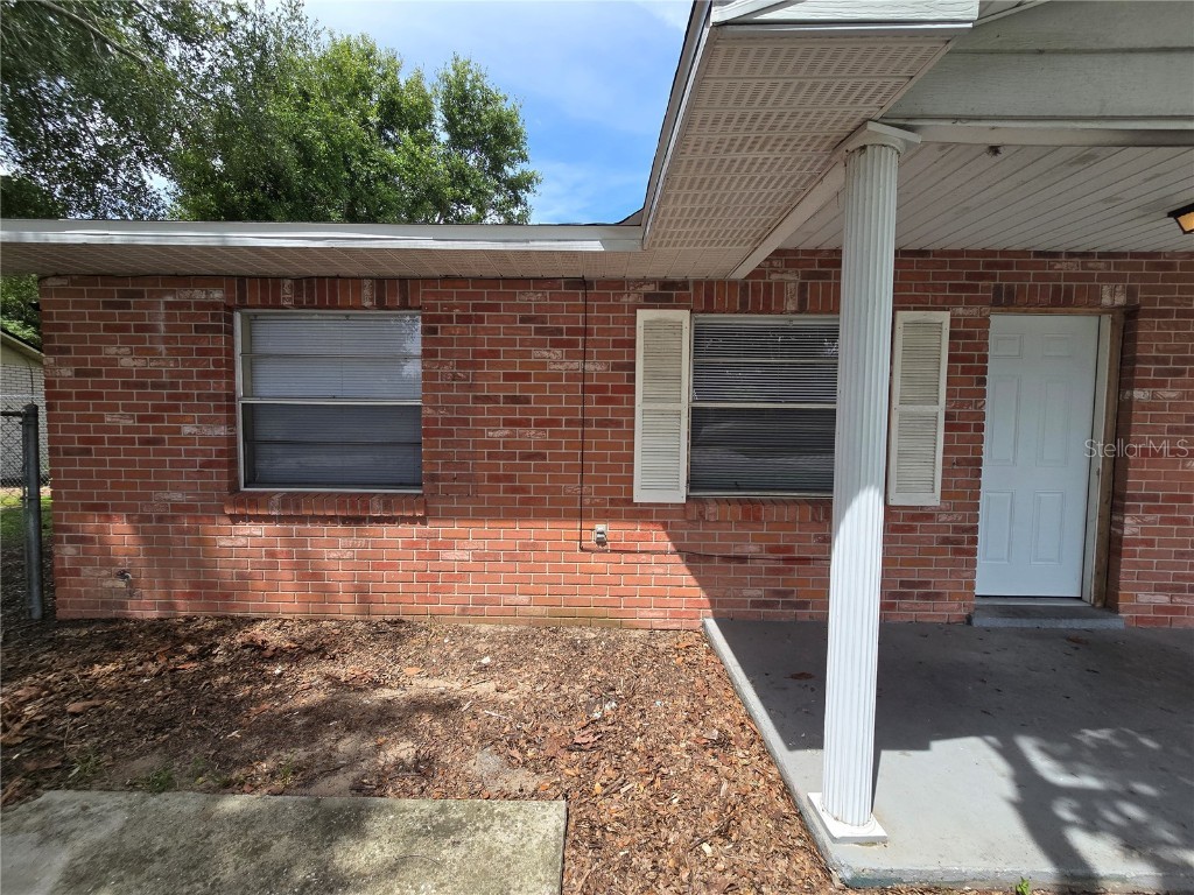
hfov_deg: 106.2
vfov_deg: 89.9
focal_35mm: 13
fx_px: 448
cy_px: 448
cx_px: 597
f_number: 2.2
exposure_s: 1/2000
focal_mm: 2.2
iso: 80
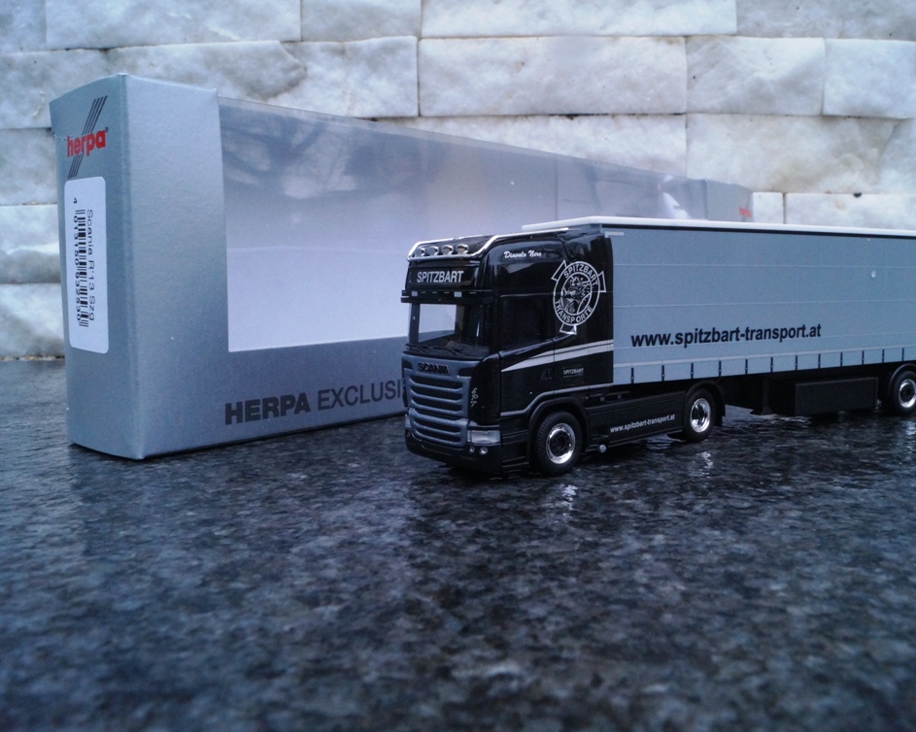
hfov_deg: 56.9
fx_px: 840
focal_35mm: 31
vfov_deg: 47.1
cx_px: 528
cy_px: 365
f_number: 18
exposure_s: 1/60
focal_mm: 18
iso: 1250
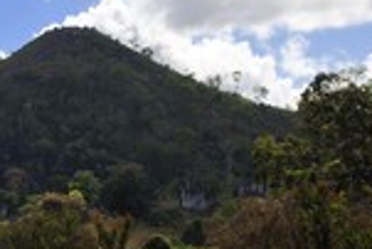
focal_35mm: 78
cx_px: -99
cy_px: 311
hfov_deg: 23.3
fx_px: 807
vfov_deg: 16.7
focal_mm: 28
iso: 400
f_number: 11
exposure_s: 1/500
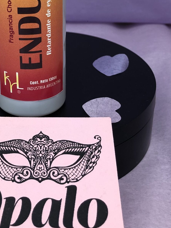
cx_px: 16
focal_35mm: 60
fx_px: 395
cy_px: 27
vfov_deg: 30.9
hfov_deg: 23.7
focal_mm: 3.99
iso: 25
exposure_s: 1/50
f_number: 1.8
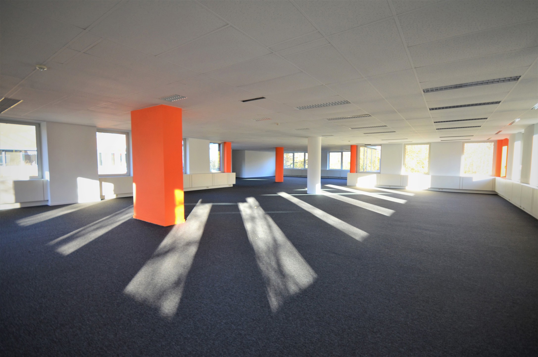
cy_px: 178
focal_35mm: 16
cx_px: 269
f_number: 4.2
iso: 560
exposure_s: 1/60
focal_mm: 11
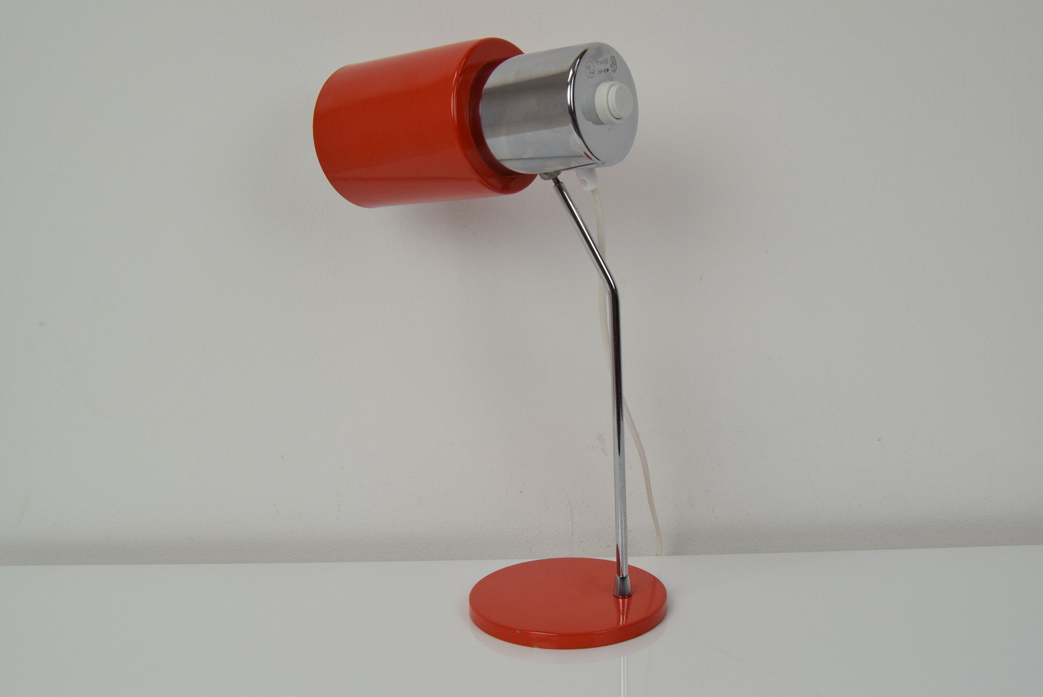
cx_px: 522
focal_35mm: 39
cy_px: 348
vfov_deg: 34.3
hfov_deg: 49.5
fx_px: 1131
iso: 1600
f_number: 10
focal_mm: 26
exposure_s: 1/400
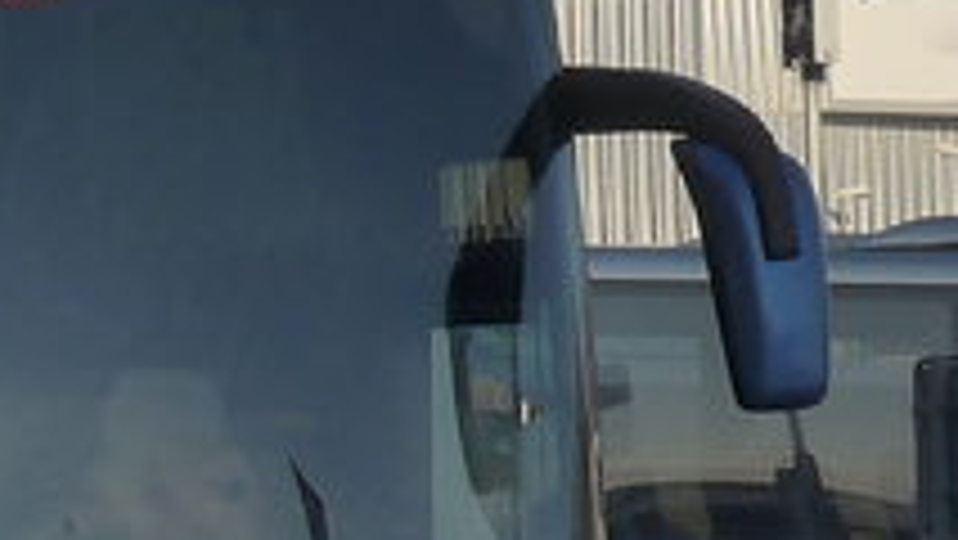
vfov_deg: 2.7
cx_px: -157
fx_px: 11537
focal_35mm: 454
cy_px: 126
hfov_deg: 4.7
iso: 160
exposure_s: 1/640
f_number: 5
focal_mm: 15
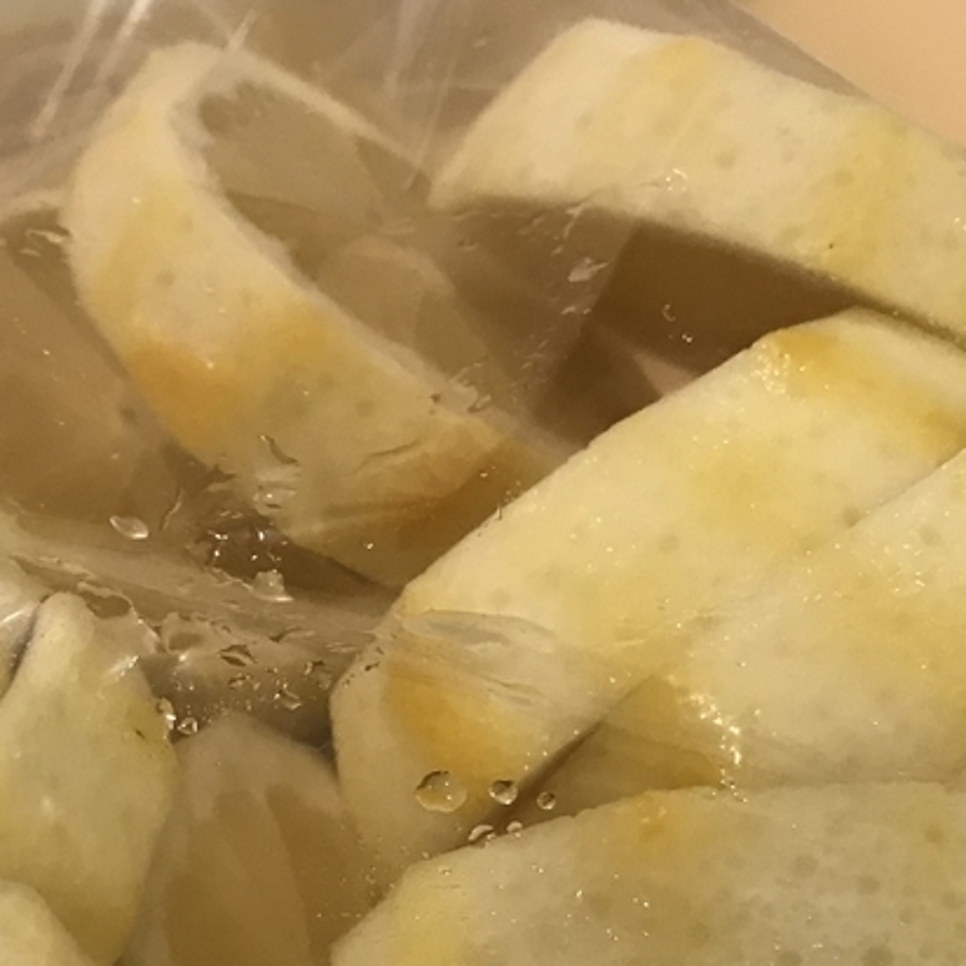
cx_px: 192
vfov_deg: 23.4
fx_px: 2273
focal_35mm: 72
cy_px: 849
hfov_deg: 23.6
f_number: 1.8
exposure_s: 1/17
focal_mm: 3.99
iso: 50
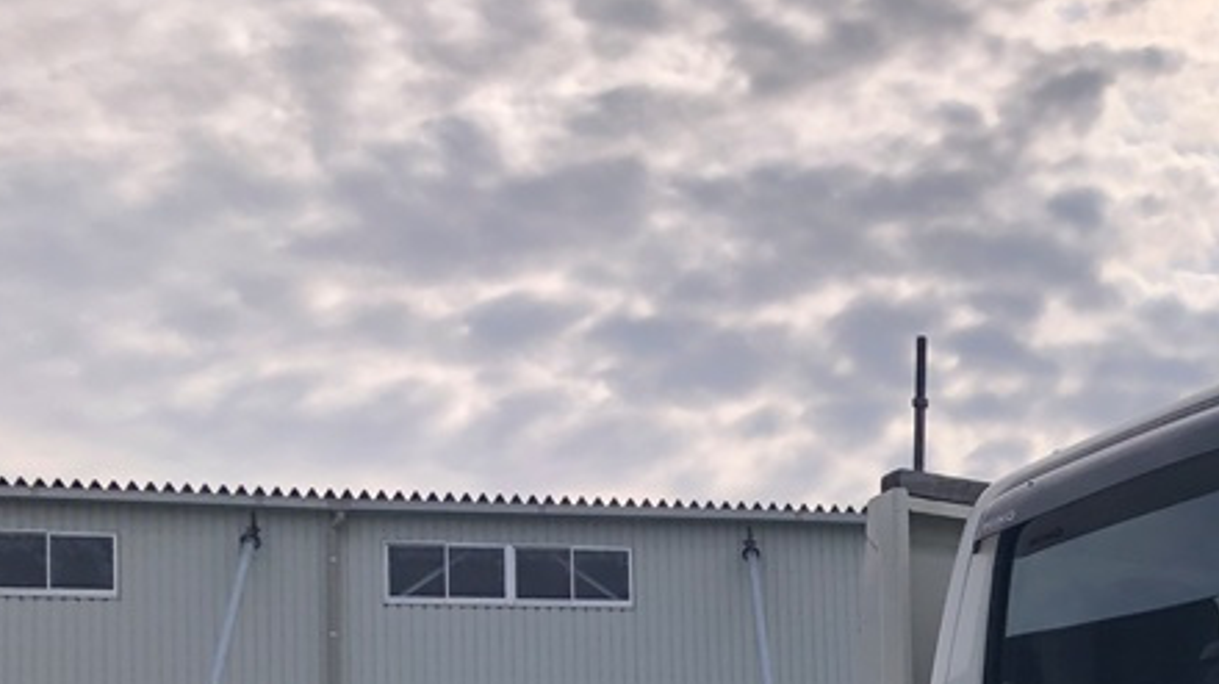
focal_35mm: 71
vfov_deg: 15.8
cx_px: 1355
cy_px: 969
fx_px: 2294
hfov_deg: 27.2
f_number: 1.8
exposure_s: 1/3436
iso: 20
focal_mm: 4
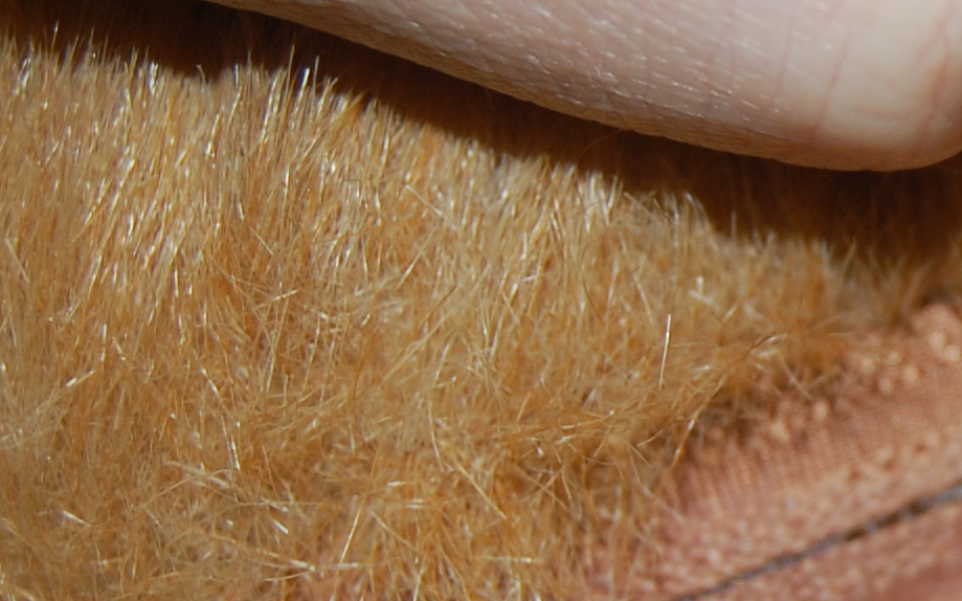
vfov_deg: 9.3
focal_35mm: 140
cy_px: 444
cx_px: 989
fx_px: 3670
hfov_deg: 14.7
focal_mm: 28
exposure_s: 1/60
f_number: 4.2
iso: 250
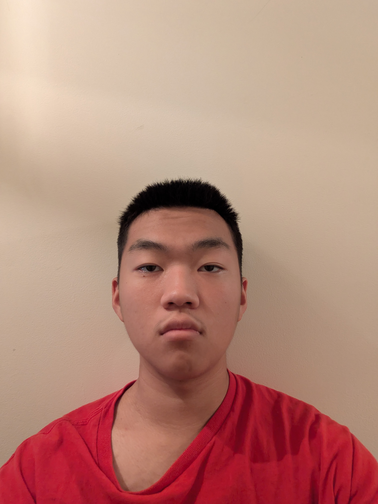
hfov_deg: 63.4
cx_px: 189
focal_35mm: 21
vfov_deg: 79.0
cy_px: 252
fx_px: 306
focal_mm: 2.74
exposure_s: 1/15
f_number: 2.2
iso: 215
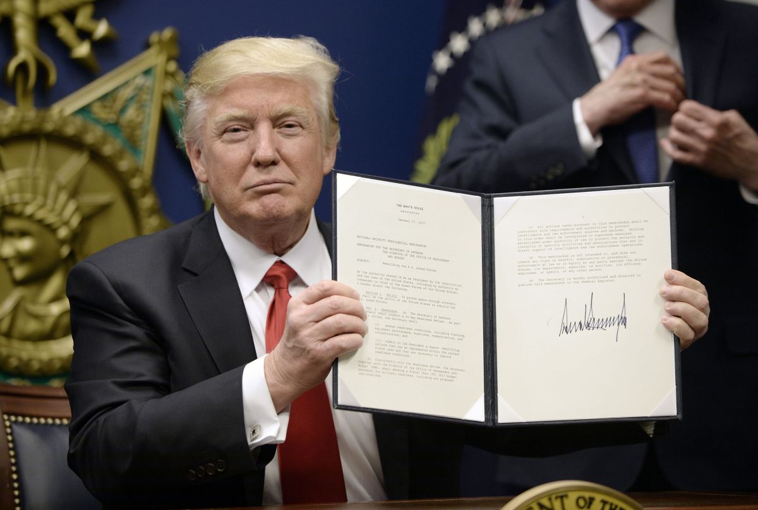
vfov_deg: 10.6
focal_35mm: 130
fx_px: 2745
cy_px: 255
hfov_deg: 15.7
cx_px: 379
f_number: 3.2
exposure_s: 1/320
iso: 1600
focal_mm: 130
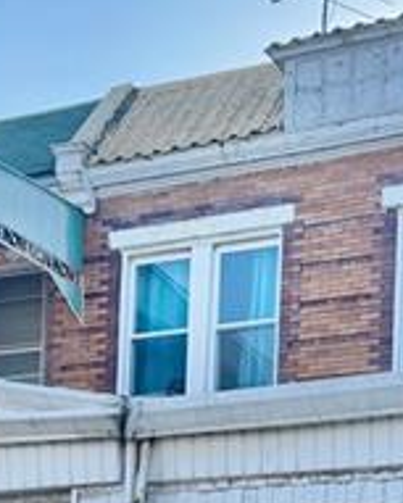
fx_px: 1400
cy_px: 661
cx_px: 216
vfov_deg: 18.8
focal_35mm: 94
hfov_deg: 16.4
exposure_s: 1/2252
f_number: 1.78
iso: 80
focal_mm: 6.76
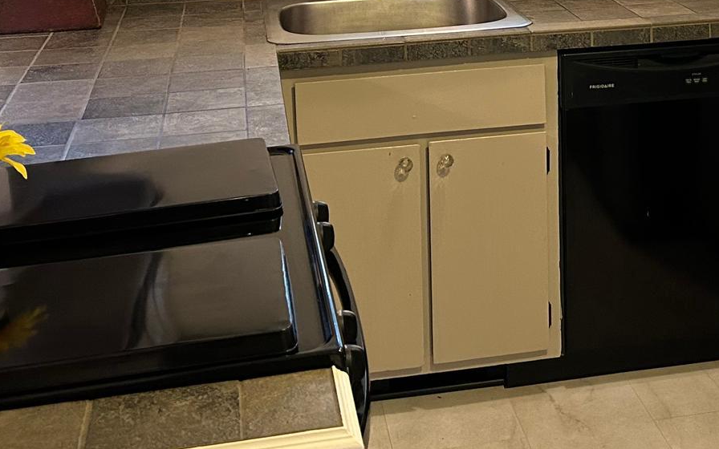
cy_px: -114
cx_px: 510
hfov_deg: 32.1
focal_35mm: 63
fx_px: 1234
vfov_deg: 19.3
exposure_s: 1/60
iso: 320
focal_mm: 5.7
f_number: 1.5
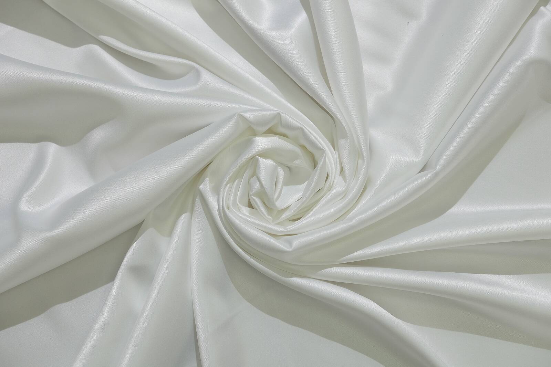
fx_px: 903
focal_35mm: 59
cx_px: 276
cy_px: 184
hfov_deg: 33.9
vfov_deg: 23.0
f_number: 3.6
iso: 200
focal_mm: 39
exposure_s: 1/100
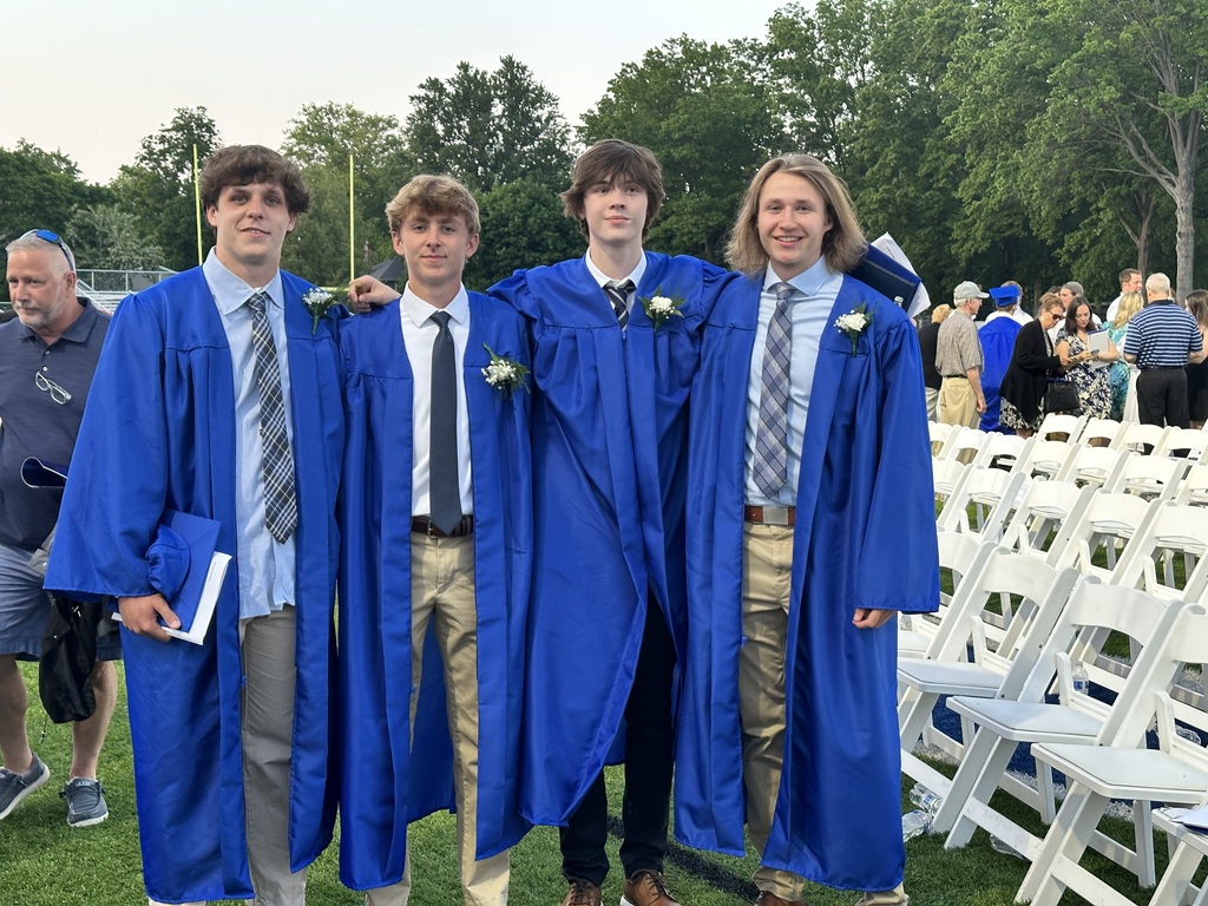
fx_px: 1675
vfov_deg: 30.3
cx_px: 604
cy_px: 453
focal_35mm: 48
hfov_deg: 39.7
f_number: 1.78
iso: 80
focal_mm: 6.86
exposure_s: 1/62
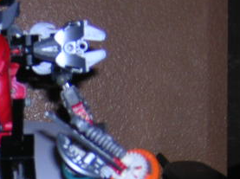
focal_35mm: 118
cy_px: 162
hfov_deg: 16.2
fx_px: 817
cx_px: -25
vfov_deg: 12.4
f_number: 3.1
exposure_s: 1/60.1
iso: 100
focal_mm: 6.6
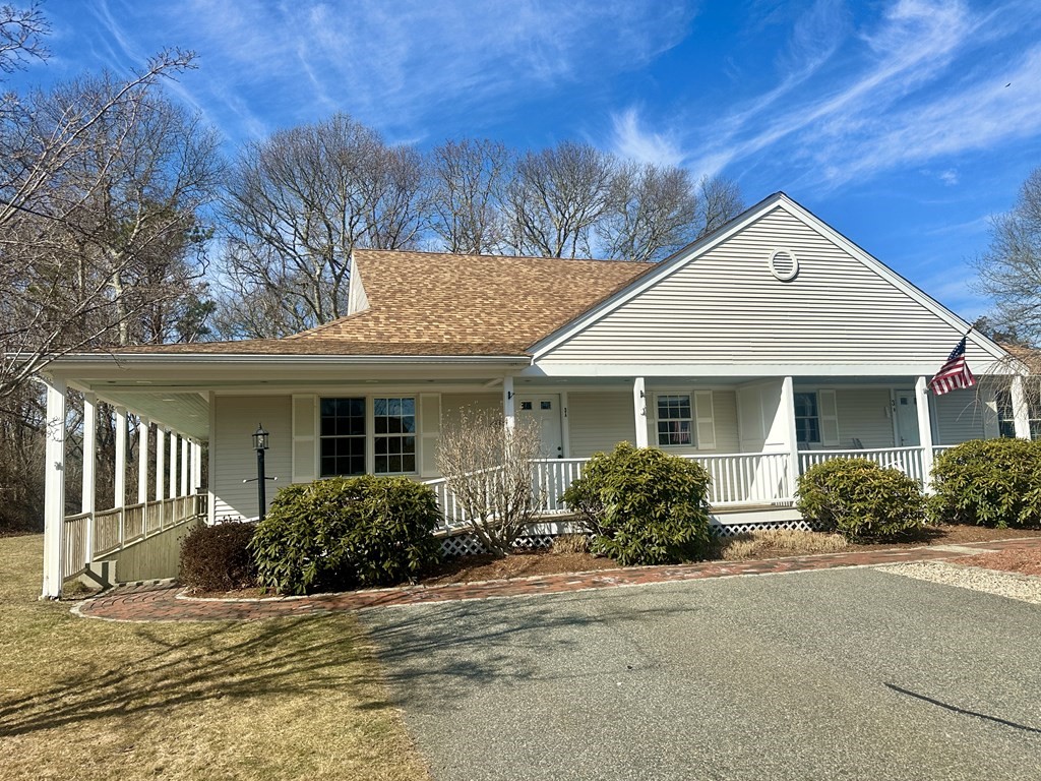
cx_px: 520
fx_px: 722
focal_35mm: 24
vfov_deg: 56.8
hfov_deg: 71.6
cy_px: 390
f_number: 1.78
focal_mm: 6.86
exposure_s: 1/5525
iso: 80
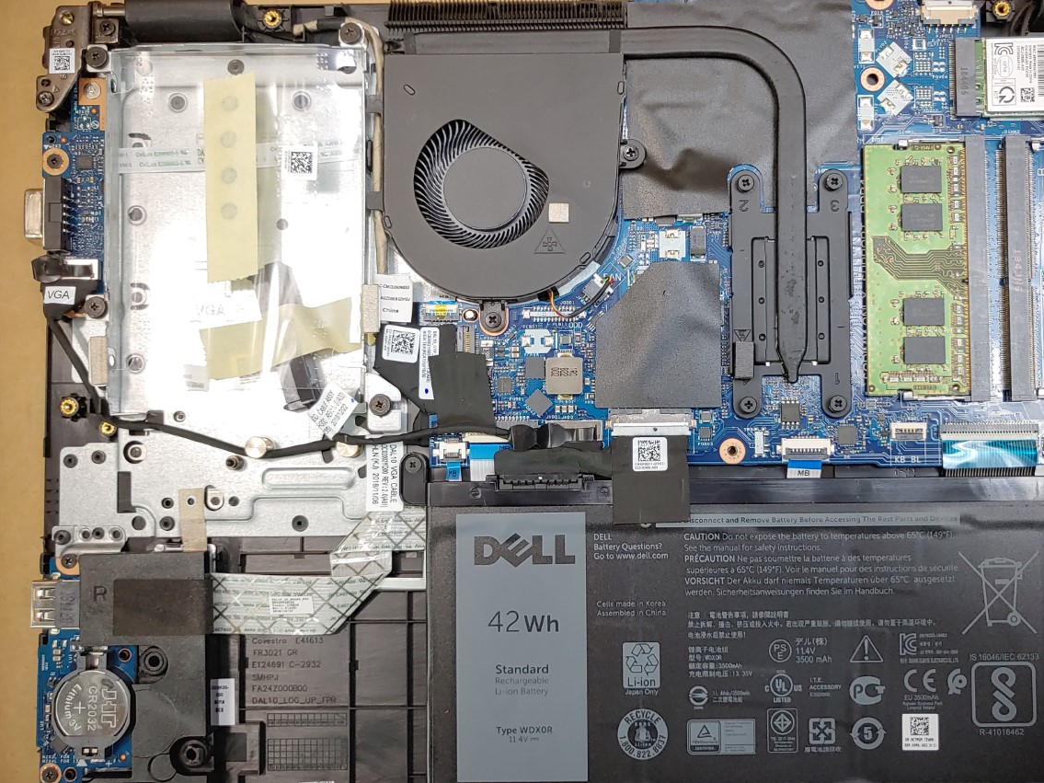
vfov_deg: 42.9
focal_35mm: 33
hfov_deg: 54.8
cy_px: 423
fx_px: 995
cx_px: 648
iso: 50
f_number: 1.8
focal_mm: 4.36
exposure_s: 1/120
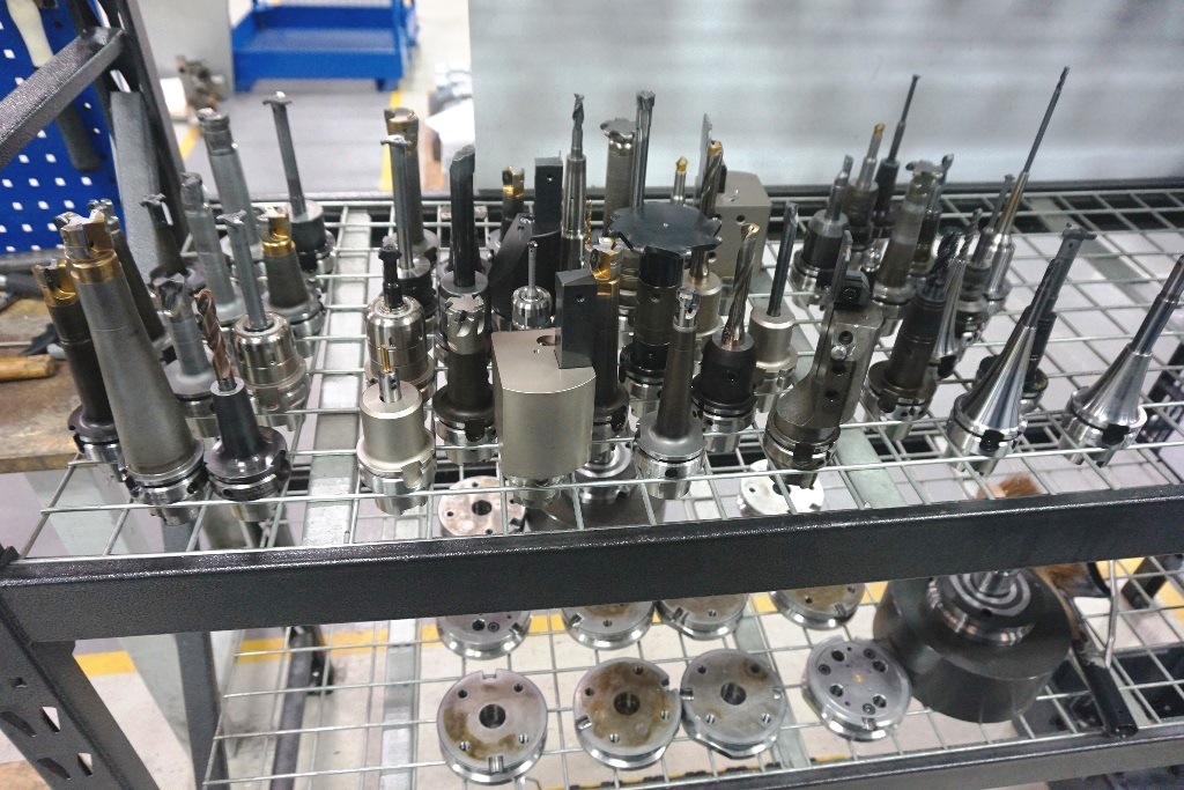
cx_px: 592
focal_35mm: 24
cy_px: 395
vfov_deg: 53.1
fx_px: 789
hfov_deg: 73.7
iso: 1600
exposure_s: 1/160
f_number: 3.5
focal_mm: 16
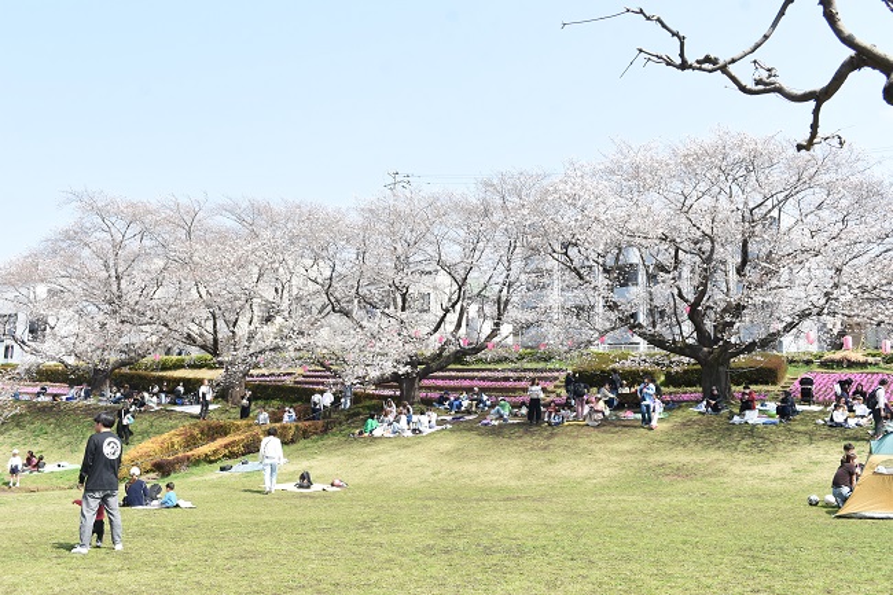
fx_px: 818
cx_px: 446
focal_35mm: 33
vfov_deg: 39.9
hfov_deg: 57.2
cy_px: 298
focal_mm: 22
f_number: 7.1
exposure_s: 1/200
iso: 200
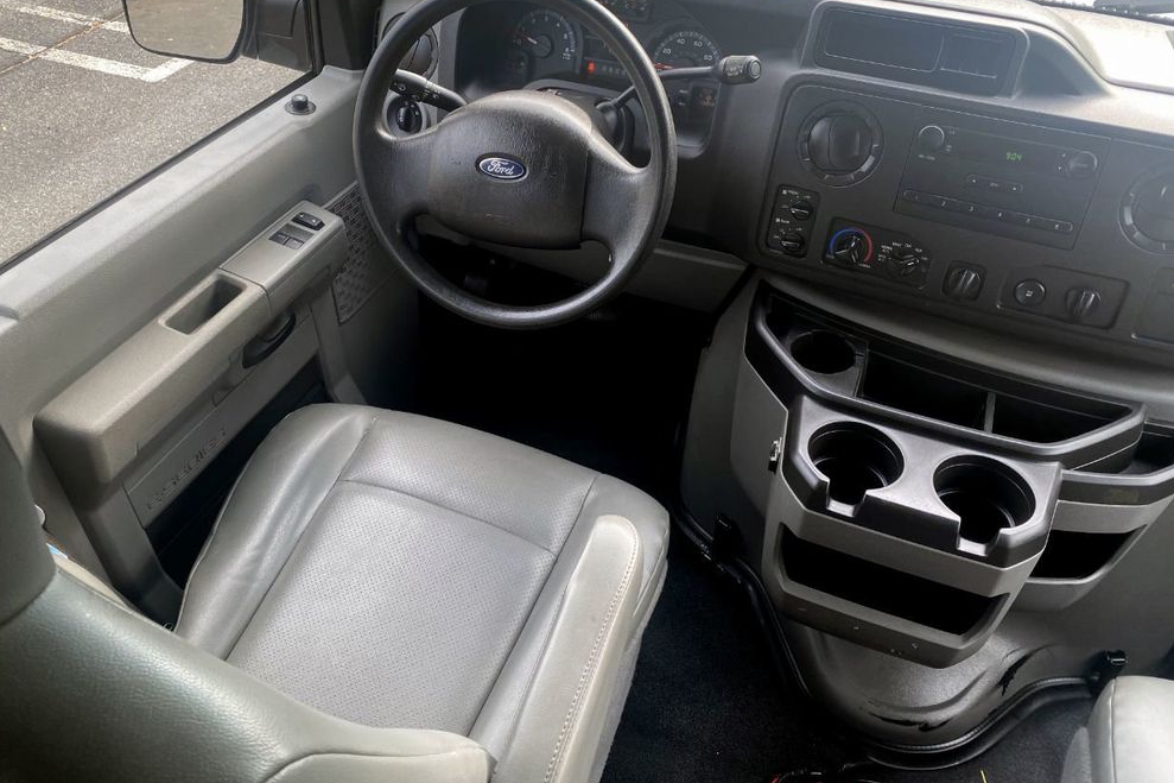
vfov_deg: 46.4
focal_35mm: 28
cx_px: 579
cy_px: 364
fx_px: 913
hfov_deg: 65.5
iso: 40
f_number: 1.8
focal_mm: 4.25
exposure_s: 1/122
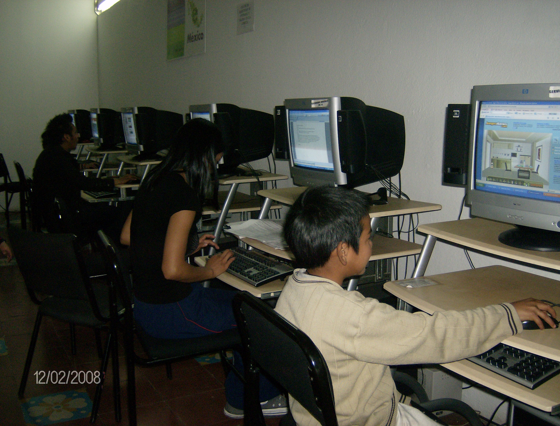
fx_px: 585
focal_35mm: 36
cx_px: 280
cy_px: 213
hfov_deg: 51.1
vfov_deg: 40.0
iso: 200
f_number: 2.8
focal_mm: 6
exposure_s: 1/60
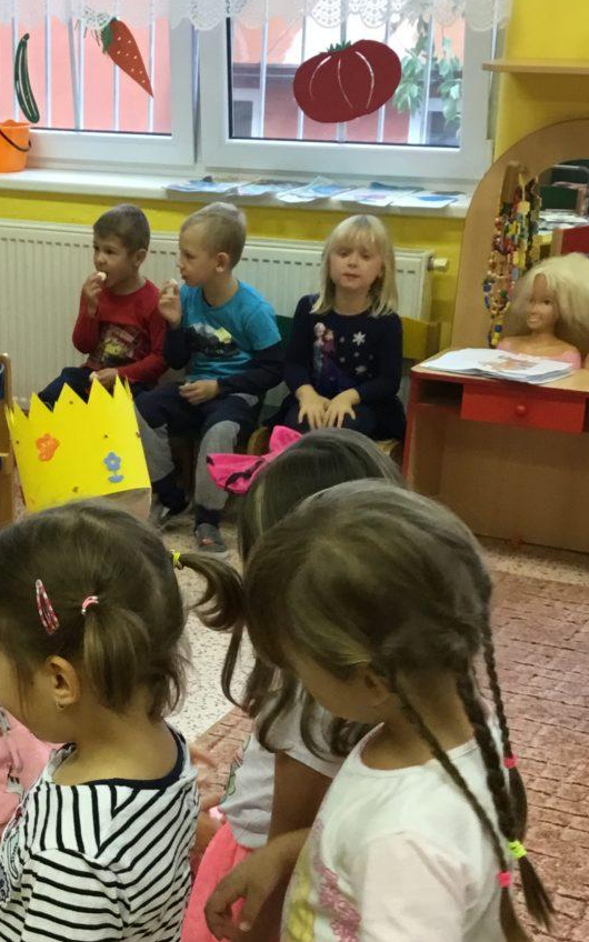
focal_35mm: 62
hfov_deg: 20.4
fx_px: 1592
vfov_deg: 32.6
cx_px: 20
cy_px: 652
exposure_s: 1/33
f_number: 2.4
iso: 125
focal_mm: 3.3
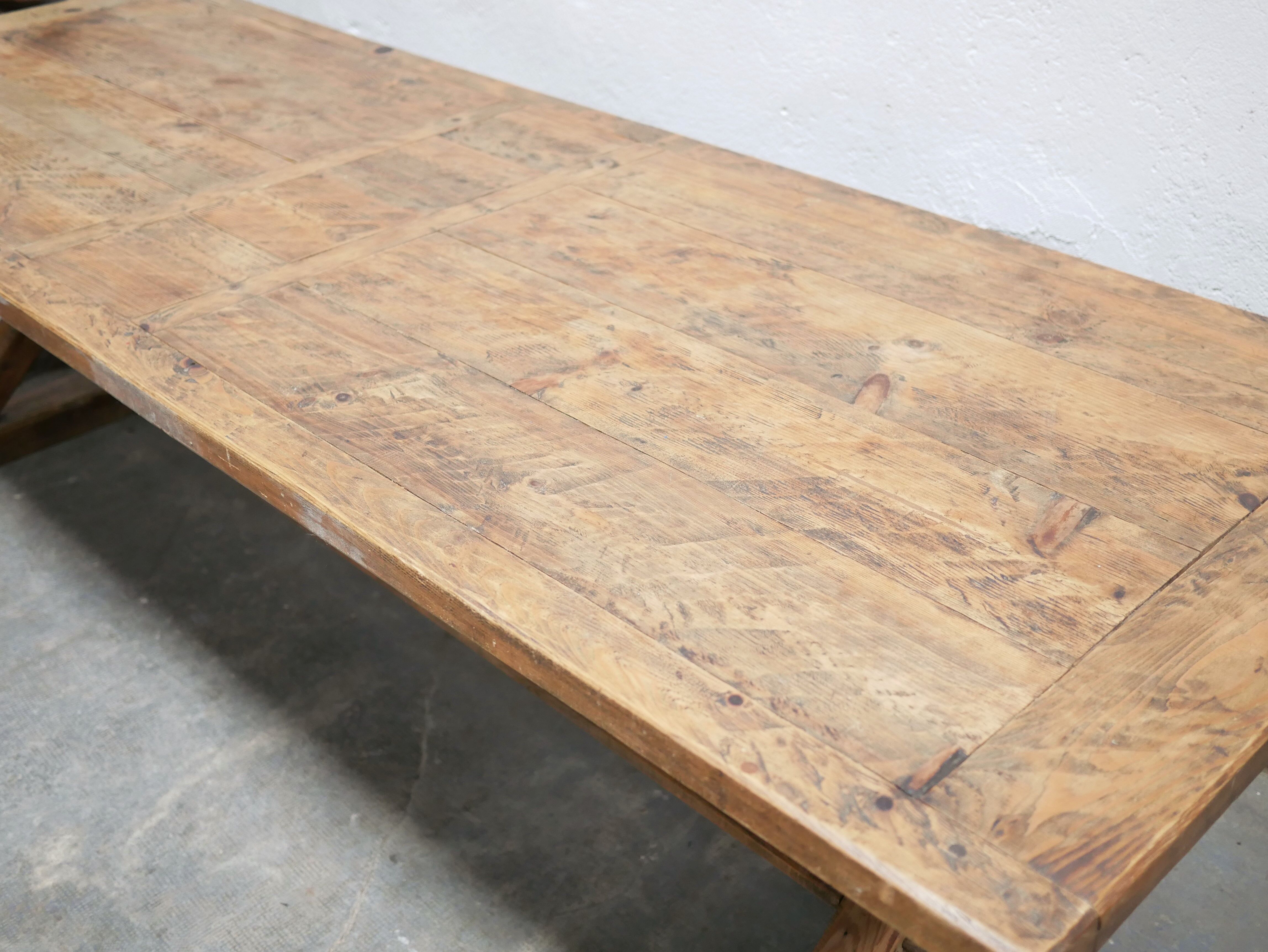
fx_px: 1466
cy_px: 476
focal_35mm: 40
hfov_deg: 46.8
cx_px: 634
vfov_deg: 36.0
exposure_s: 1/60
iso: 800
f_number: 1.7
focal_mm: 20
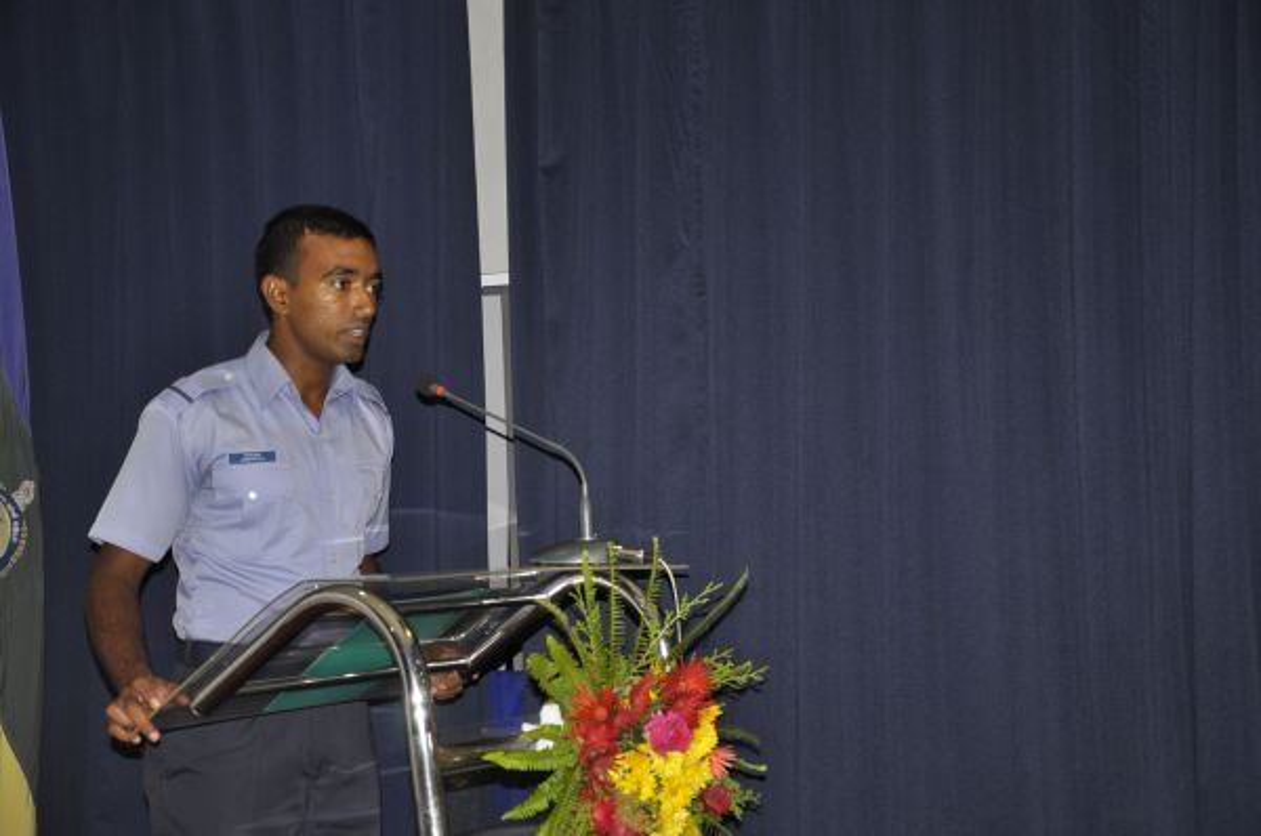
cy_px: 418
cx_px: 630
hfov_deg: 31.9
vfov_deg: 21.5
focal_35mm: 63
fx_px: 2203
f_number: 4.8
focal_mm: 42
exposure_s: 1/80
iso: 400
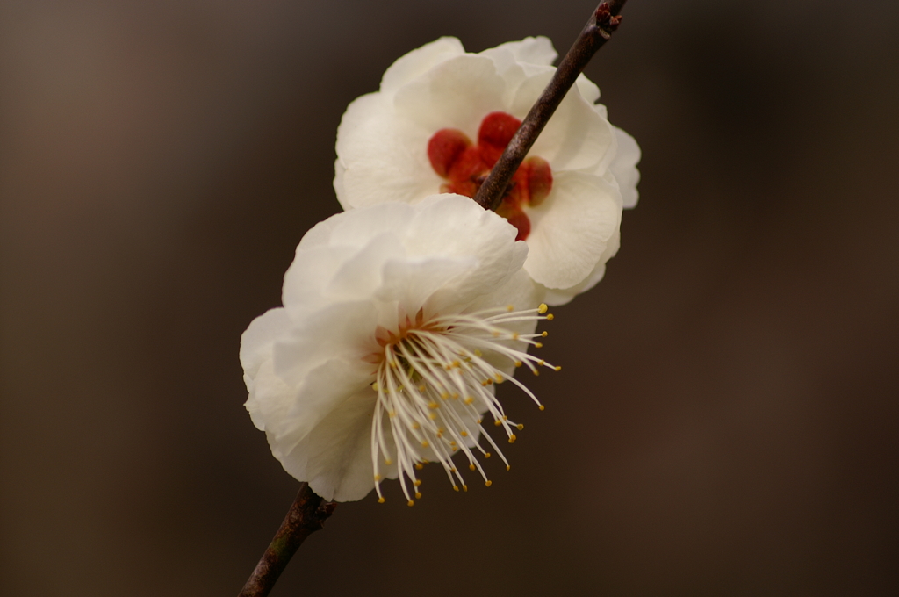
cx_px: 450
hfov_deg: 6.9
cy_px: 298
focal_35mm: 300
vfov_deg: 4.6
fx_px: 7482
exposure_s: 1/500
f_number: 5.6
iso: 125
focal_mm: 200
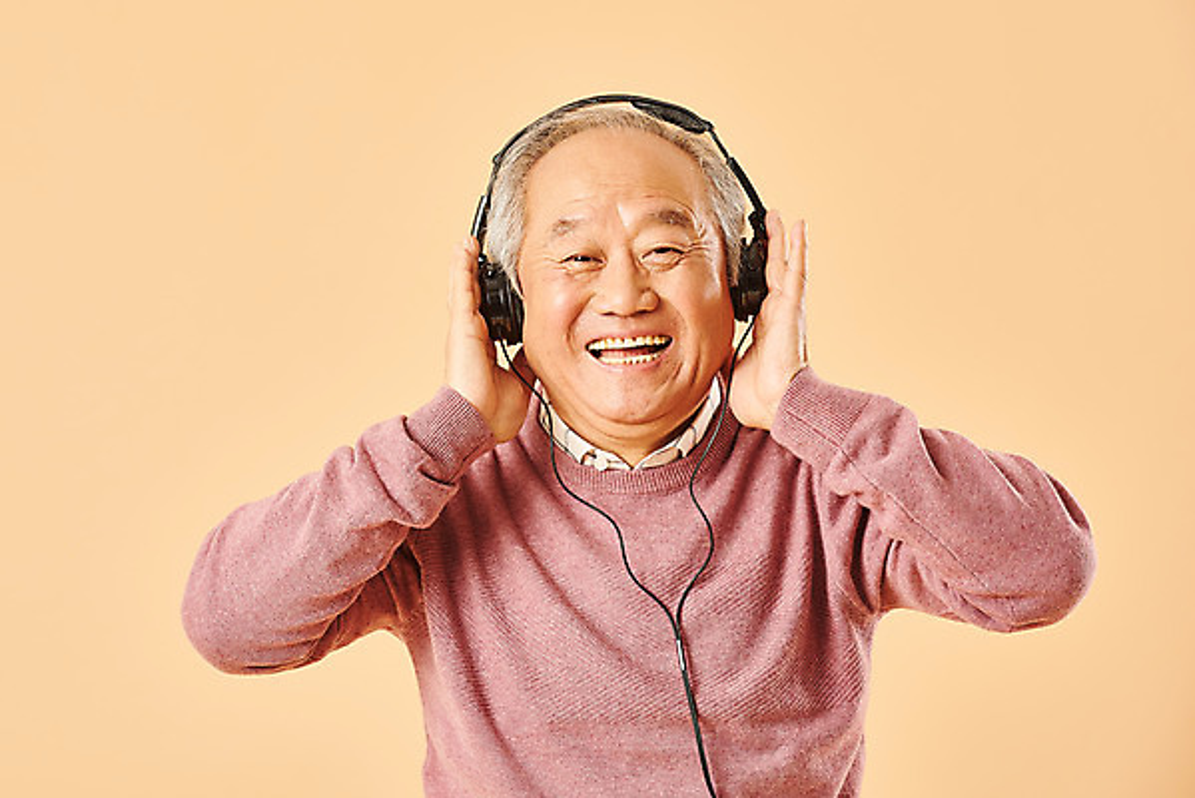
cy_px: 399
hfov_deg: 15.2
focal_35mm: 135
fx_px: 4483
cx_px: 598
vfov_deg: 10.2
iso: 100
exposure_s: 1/125
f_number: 8
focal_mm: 135
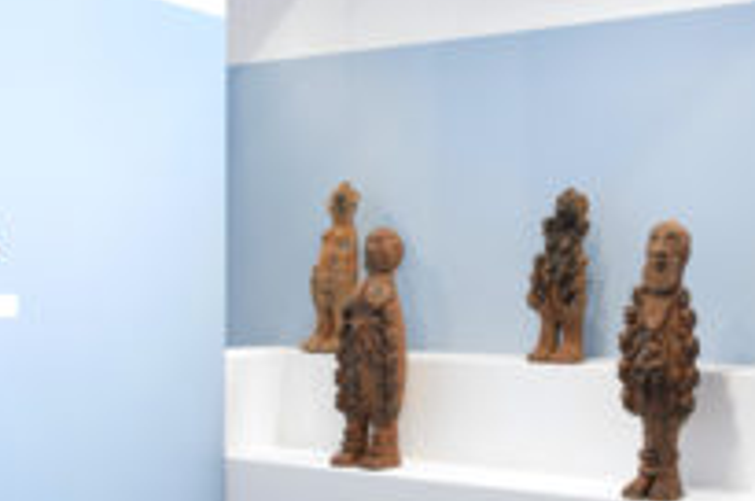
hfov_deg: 42.3
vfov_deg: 29.1
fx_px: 963
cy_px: 304
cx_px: 501
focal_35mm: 46
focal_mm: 24
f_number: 9
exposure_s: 1/13
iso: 125
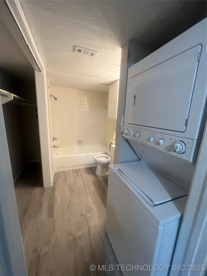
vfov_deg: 106.2
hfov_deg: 89.9
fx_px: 104
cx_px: 104
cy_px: 138
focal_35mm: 13
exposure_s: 1/60
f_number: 1.8
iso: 200
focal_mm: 1.57
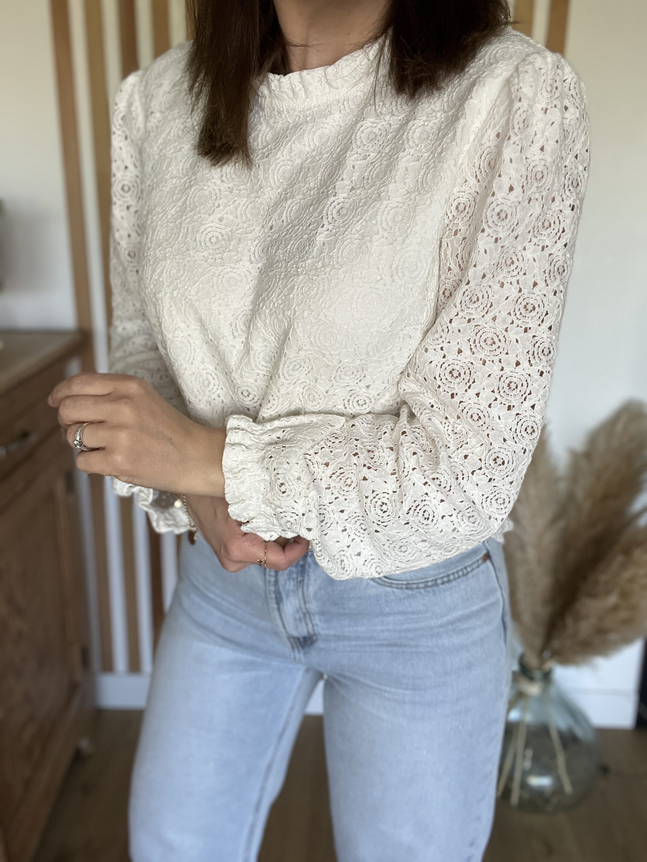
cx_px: 324
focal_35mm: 30
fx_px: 748
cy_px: 431
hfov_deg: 46.8
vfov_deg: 60.0
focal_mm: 2.71
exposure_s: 1/99
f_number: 2.2
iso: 100
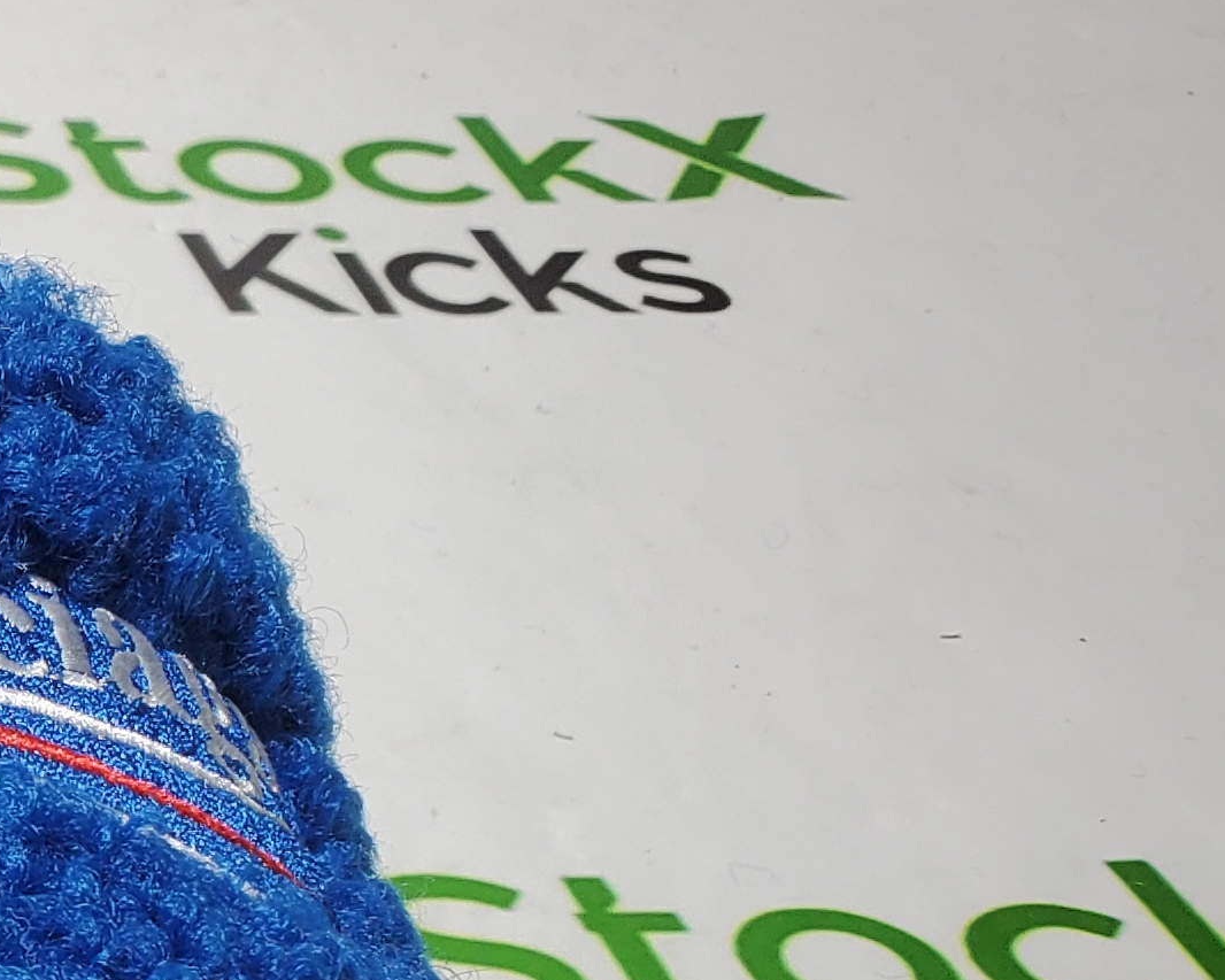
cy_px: 1199
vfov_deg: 15.4
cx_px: -988
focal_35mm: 96
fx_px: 3481
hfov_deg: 16.6
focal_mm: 4.3
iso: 50
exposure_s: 1/158
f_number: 2.4
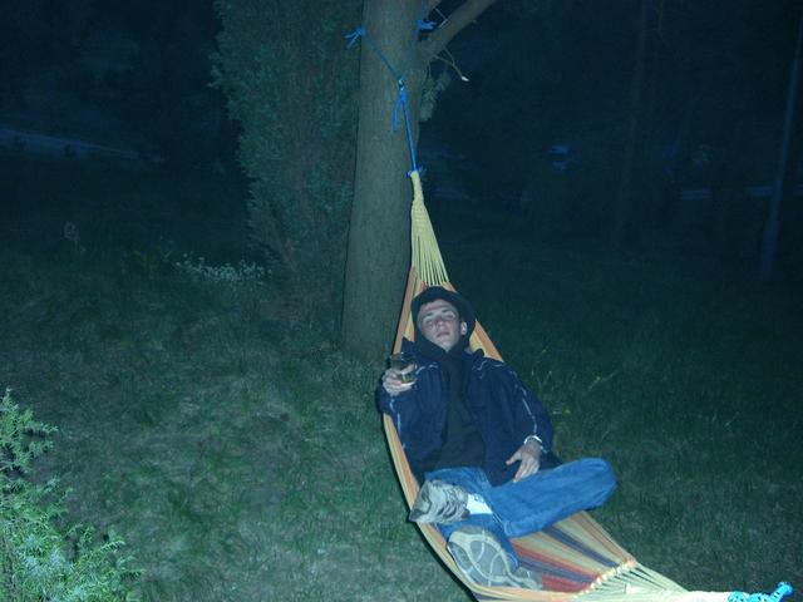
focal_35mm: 38
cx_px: 402
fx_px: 881
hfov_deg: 49.0
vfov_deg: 37.7
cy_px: 301
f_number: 2.7
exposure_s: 1/60
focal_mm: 6.2
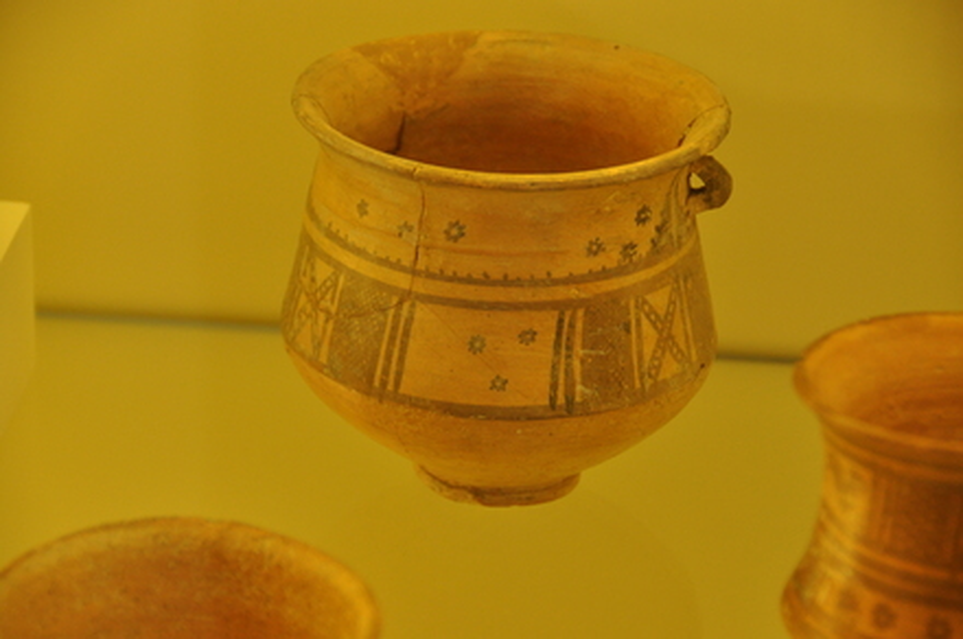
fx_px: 4808
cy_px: 320
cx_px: 482
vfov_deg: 7.6
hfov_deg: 11.4
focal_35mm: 180
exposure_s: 1/60
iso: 1000
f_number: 5.3
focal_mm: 120
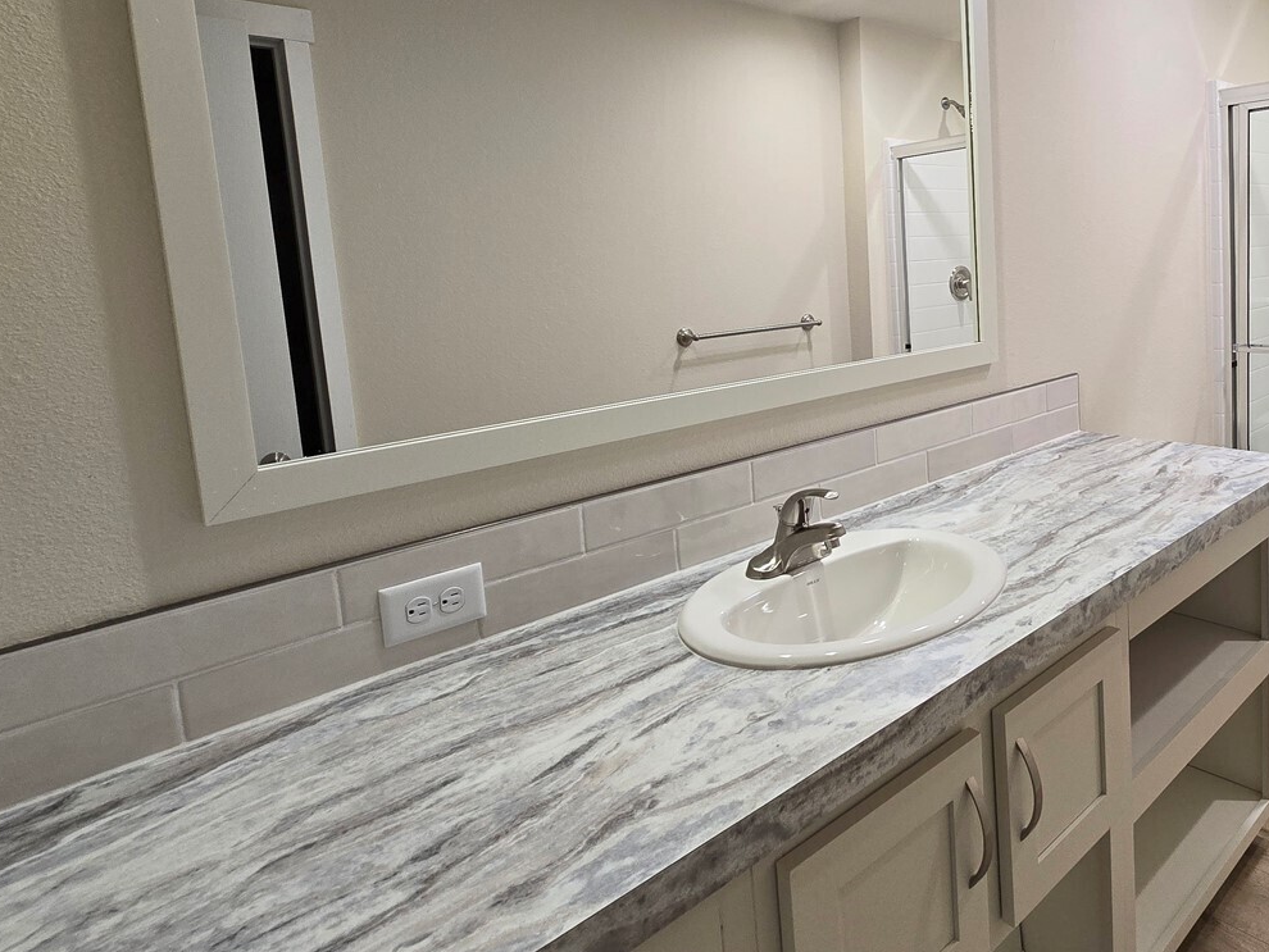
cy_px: 337
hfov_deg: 74.2
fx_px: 770
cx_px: 927
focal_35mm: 21
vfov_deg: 62.3
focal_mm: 2.2
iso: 100
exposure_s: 1/60
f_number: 2.2
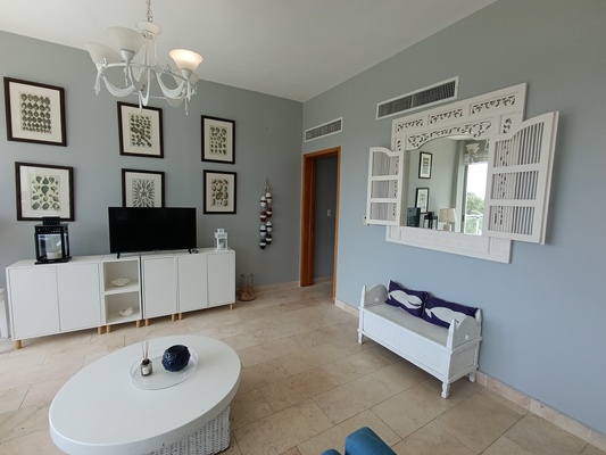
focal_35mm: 16
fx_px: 280
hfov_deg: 94.5
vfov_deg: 78.1
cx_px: 303
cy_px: 228
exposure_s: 1/107
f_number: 2.2
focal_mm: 1.65
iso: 50
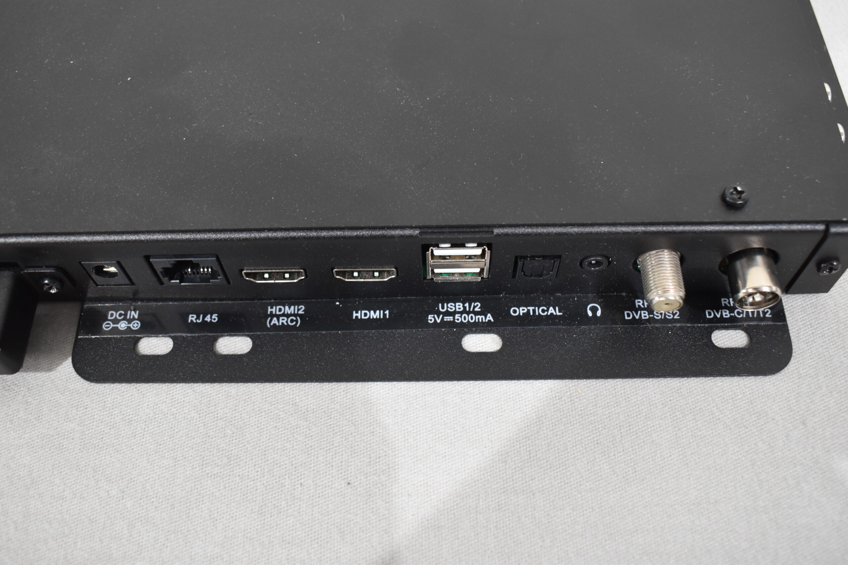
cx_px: 424
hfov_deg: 55.1
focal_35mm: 34
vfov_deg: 38.4
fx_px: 813
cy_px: 282
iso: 800
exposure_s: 1/60
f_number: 5
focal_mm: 23
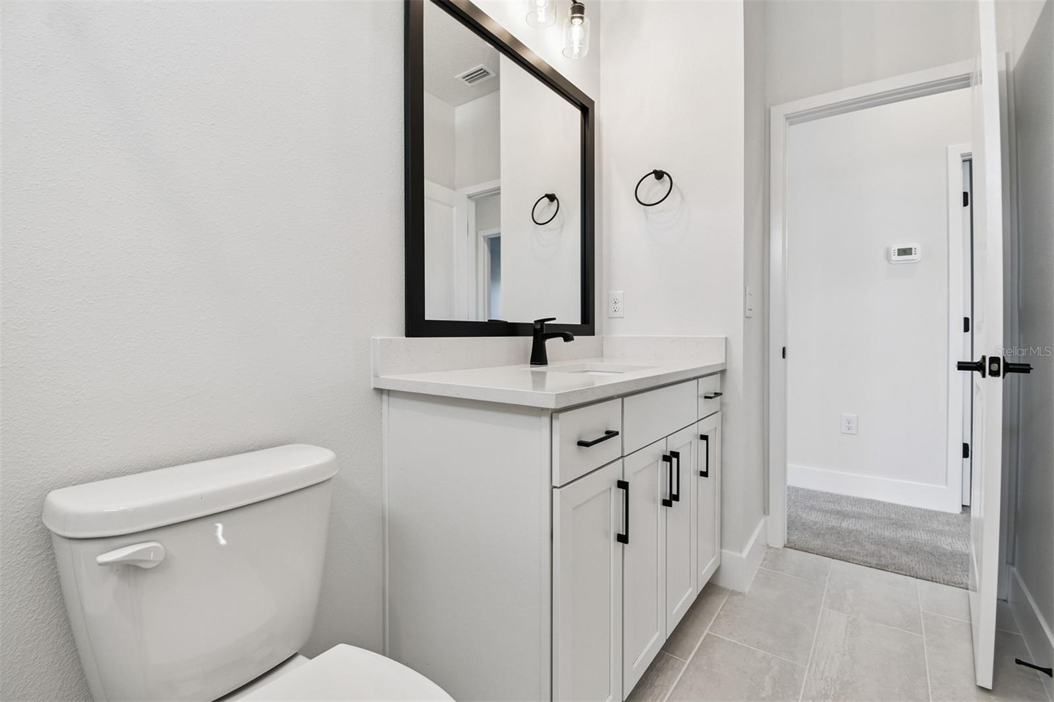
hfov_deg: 100.4
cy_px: 351
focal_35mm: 15
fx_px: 439
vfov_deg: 77.3
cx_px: 527
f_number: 7.1
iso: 100
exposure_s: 1/25
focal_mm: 10
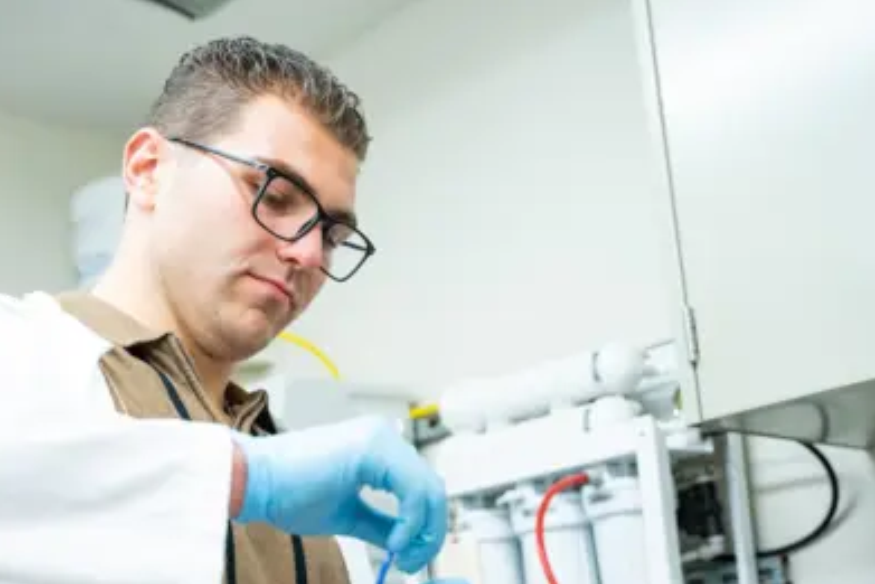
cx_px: 351
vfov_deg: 23.2
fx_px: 1414
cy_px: 401
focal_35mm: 58
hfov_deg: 34.3
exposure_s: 1/160
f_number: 3.5
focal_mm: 42.1
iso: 1250
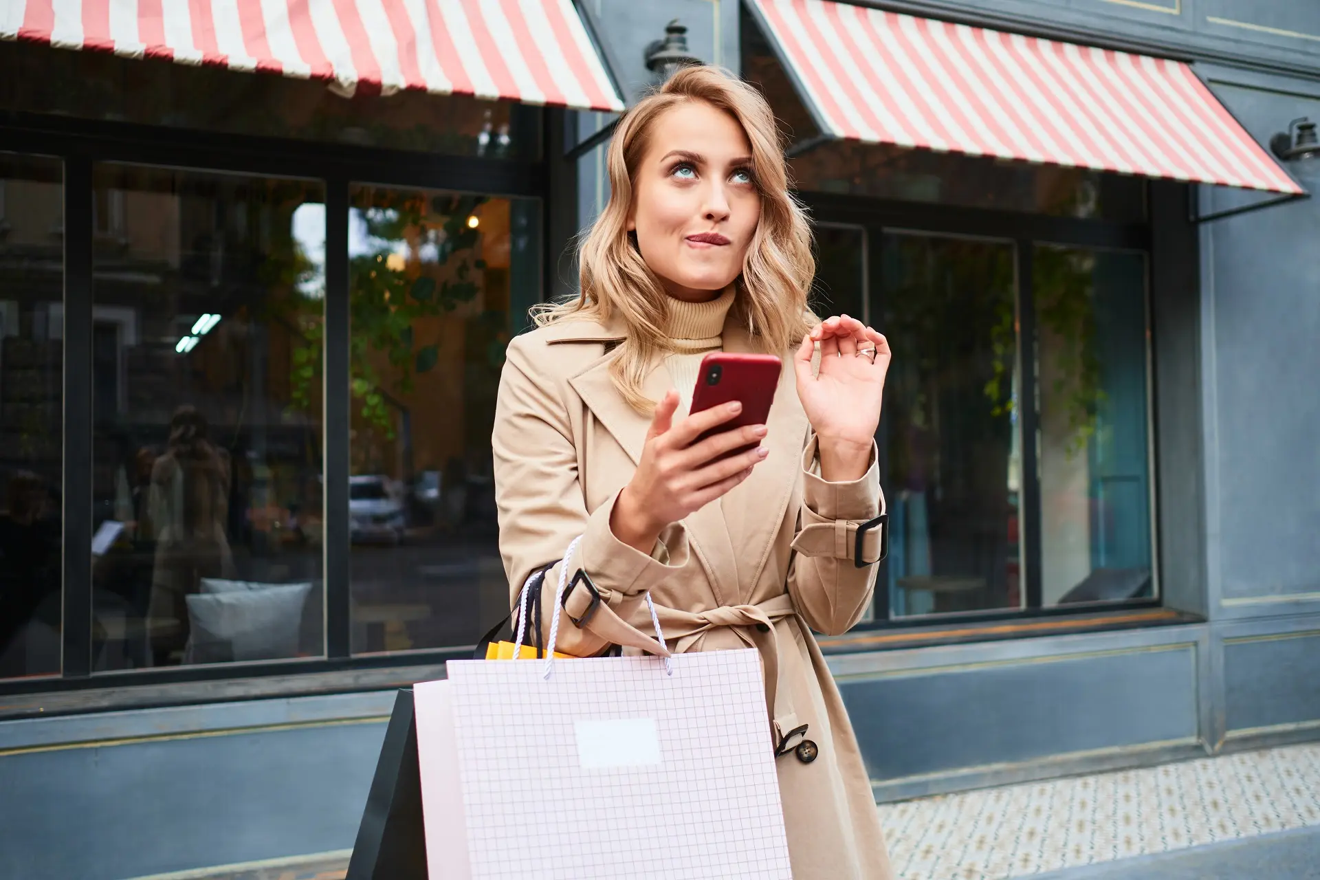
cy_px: 440
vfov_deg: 37.9
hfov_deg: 54.4
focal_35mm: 35
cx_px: 660
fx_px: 1283
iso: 160
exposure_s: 1/250
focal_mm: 23
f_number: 2
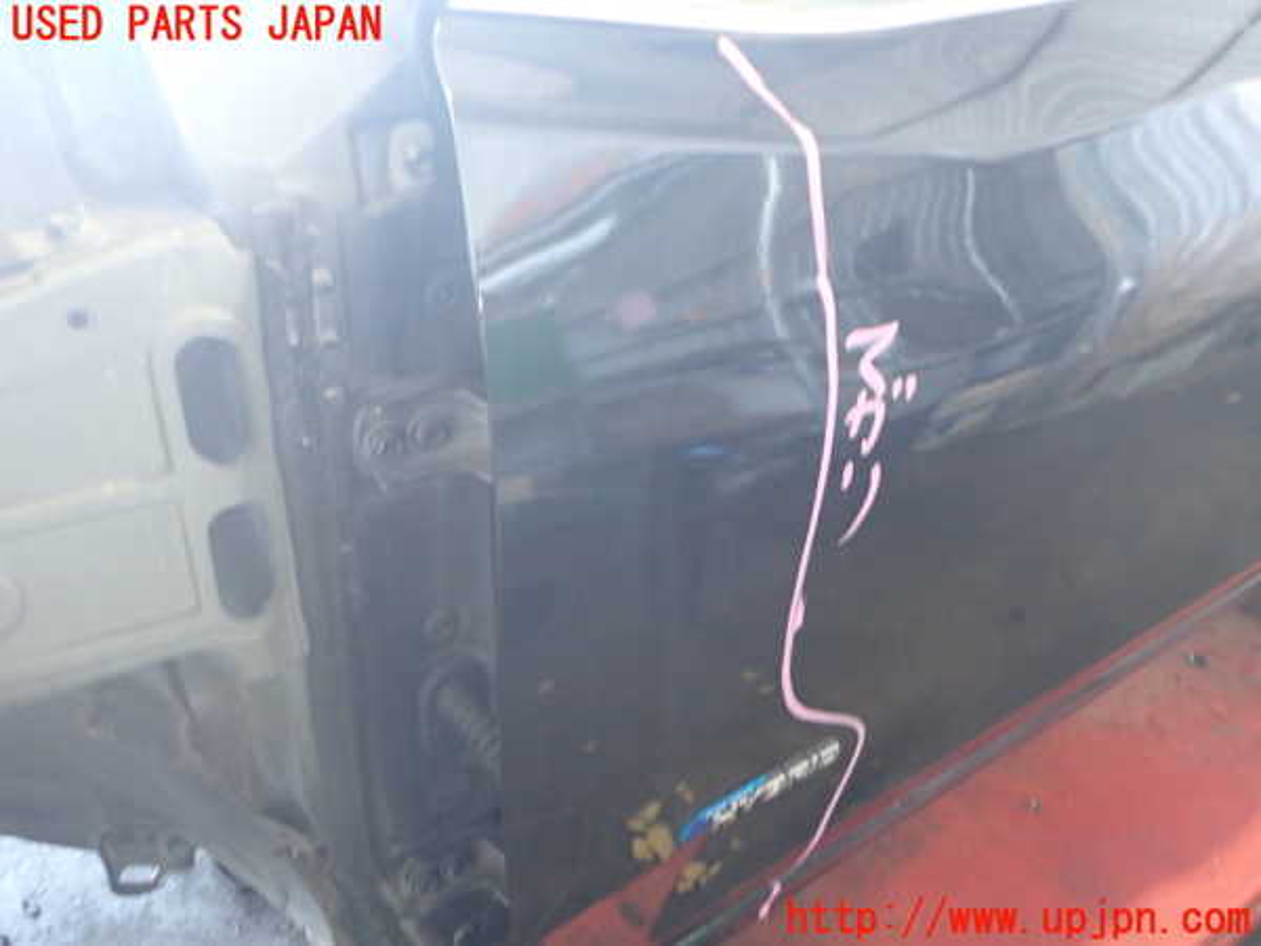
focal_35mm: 30
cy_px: 473
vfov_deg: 46.8
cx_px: 630
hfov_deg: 60.0
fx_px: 1093
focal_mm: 5.4
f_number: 2.3
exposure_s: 1/30
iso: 640
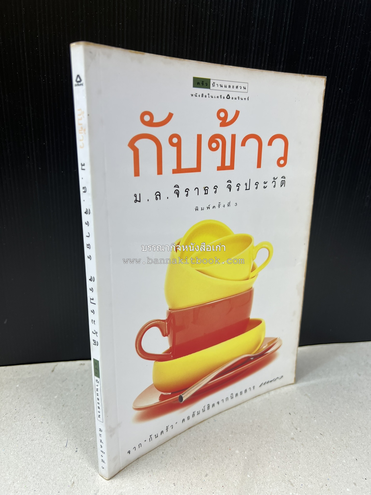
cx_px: 186
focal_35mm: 26
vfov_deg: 67.3
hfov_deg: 53.1
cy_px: 248
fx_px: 372
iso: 40
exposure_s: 1/100
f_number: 1.5
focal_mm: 5.7
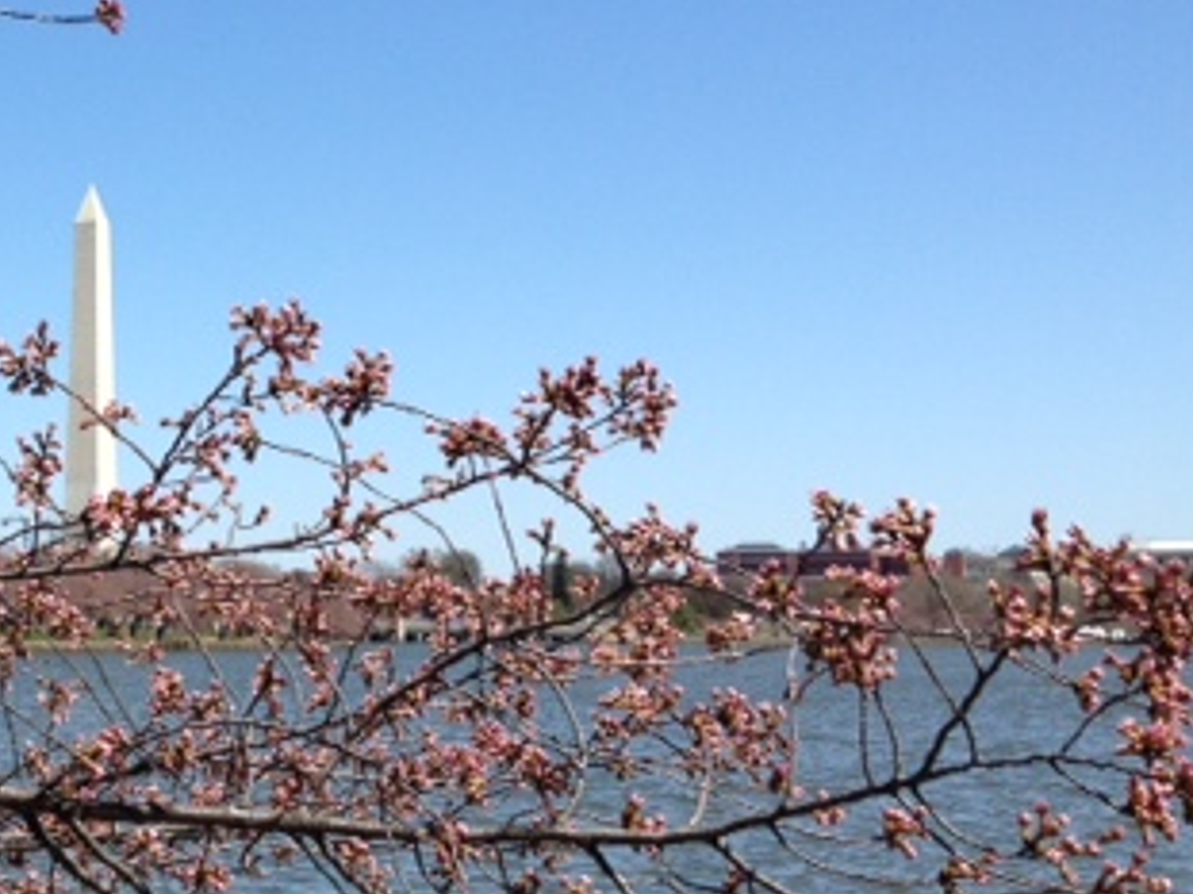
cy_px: 219
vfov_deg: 20.3
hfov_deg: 26.1
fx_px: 2480
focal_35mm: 72
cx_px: 107
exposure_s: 1/1783
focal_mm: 4.28
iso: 50
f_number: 2.4
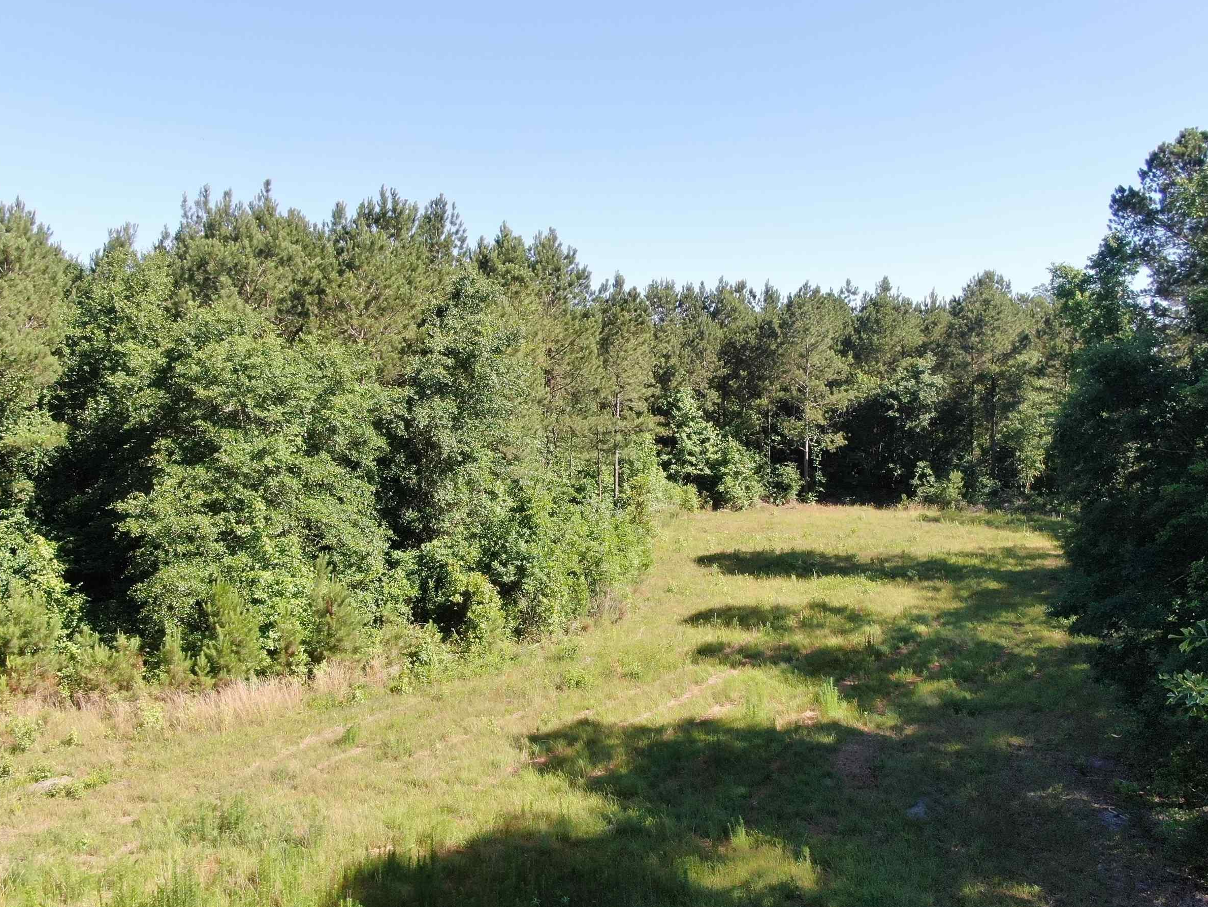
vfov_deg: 45.4
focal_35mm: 31
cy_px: 467
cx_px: 602
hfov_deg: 58.3
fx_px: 1082
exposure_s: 1/500
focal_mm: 4.39
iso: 100
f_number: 2.8
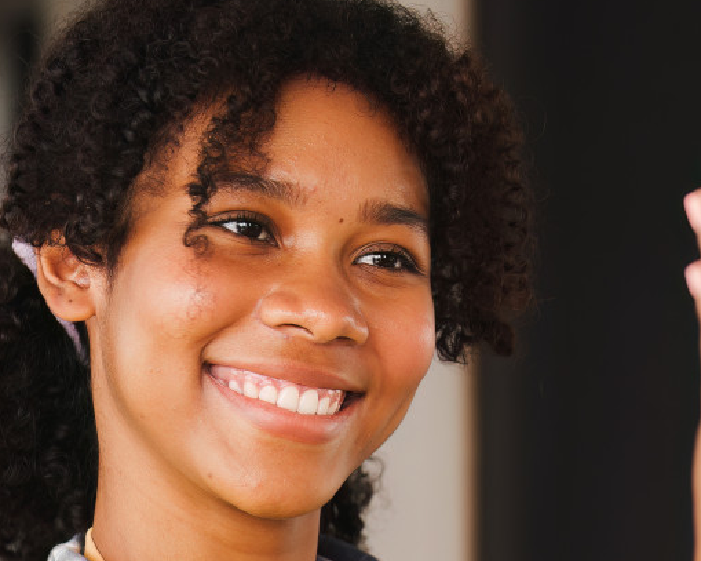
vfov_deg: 8.7
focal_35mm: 177
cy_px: 619
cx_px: 724
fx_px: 3671
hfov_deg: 10.8
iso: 200
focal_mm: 50
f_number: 2
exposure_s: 1/400
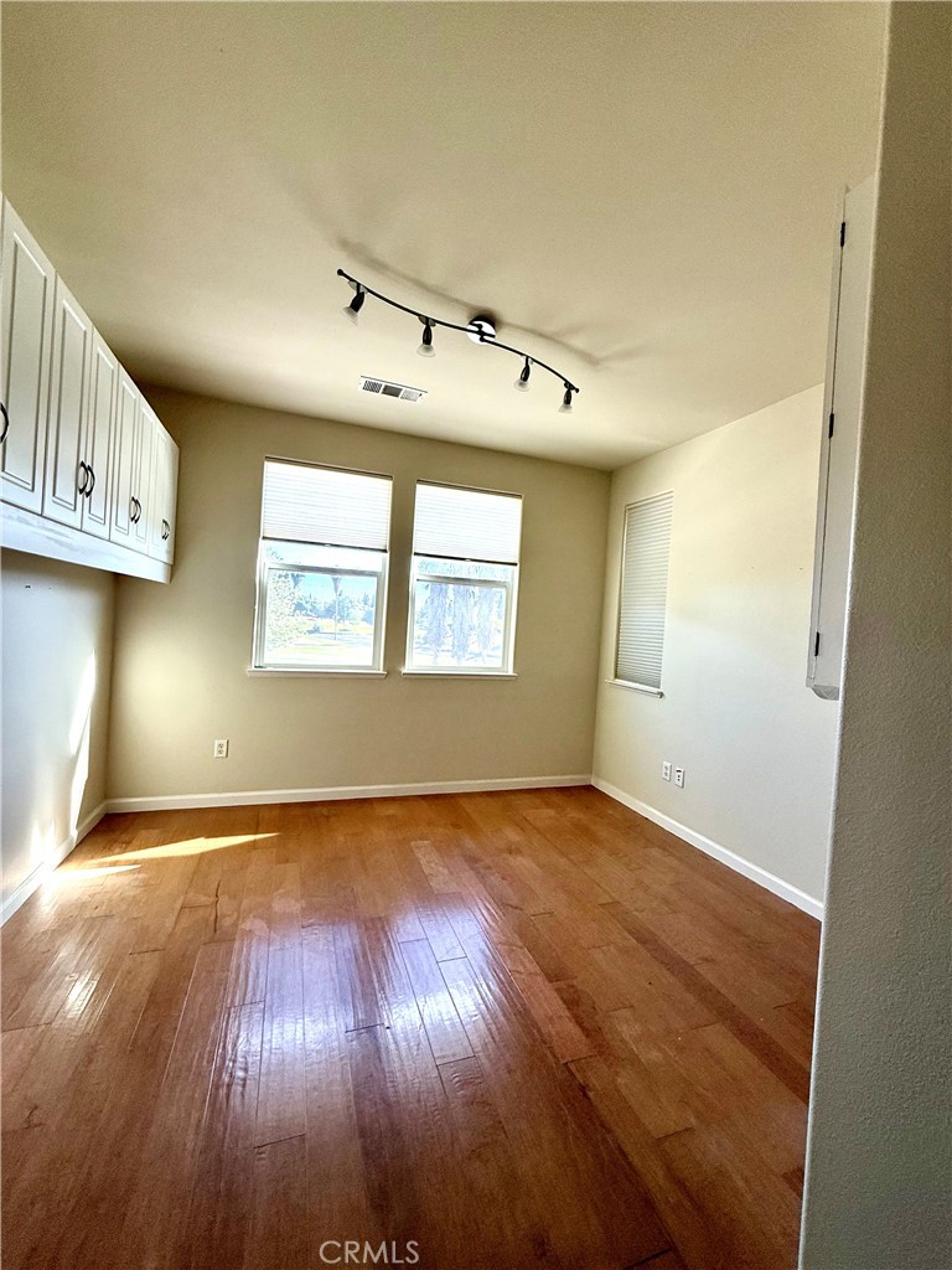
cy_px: 635
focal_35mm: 14
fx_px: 513
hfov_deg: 85.7
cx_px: 476
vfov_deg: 102.1
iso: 80
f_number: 2.2
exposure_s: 1/99
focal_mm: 2.22
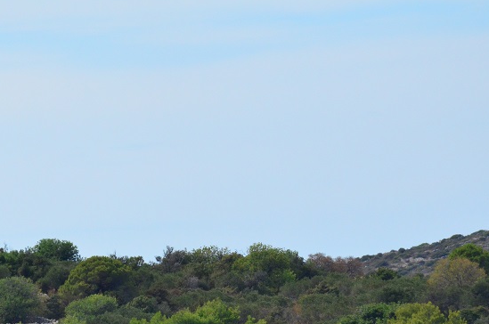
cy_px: 292
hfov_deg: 3.3
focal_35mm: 628
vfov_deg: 2.2
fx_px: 8515
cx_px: 117
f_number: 6.3
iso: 1600
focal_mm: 230
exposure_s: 1/8000
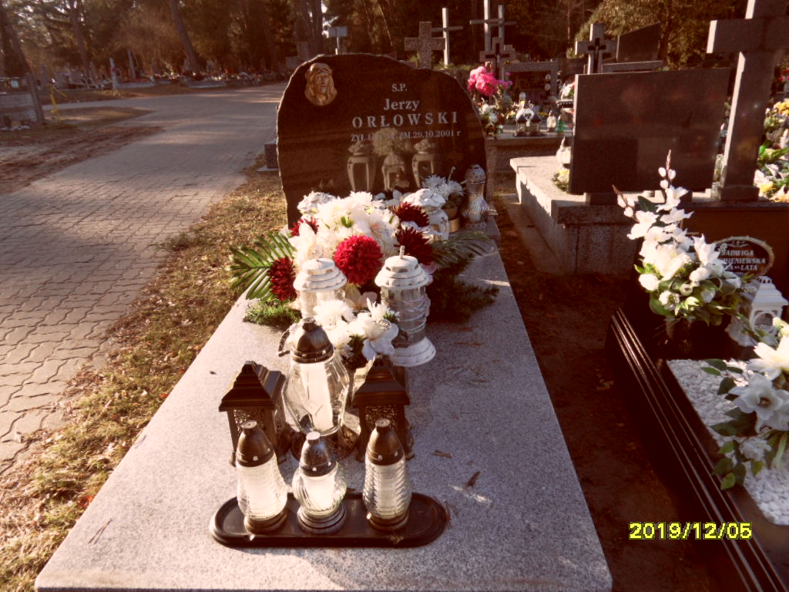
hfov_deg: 71.6
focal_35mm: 24
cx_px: 394
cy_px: 296
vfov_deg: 56.8
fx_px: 547
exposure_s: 1/250
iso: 80
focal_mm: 3.9
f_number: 3.2
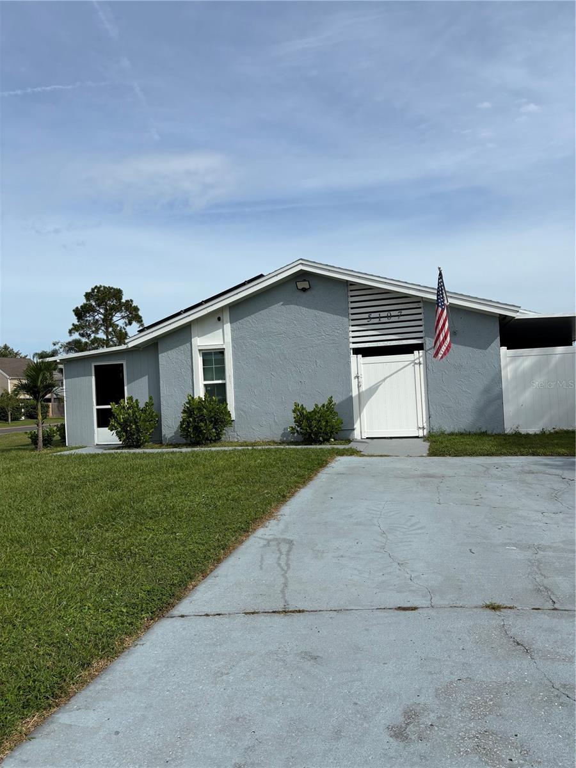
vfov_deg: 67.3
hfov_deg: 53.1
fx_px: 577
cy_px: 384
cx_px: 288
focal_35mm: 26
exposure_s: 1/5814
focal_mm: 5.96
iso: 50
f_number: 1.6
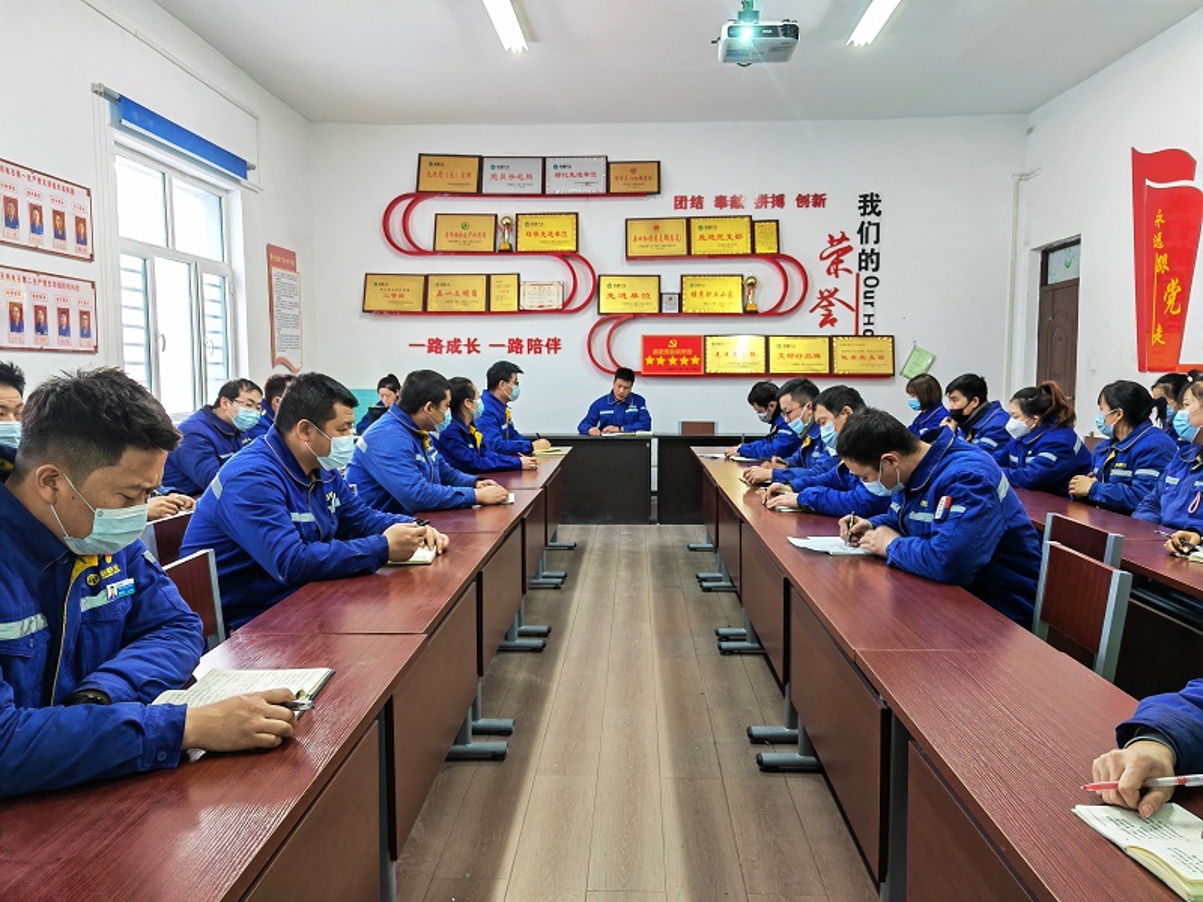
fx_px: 938
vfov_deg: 51.4
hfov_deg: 65.3
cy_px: 451
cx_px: 602
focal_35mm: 27
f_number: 1.9
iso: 765
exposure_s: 1/50
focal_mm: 5.52
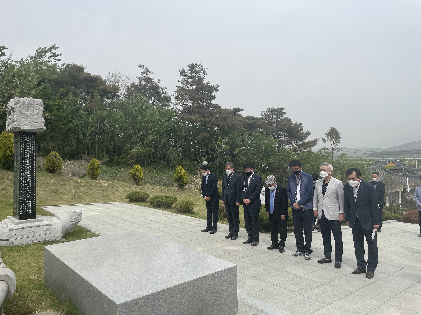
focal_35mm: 26
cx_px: 210
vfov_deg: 53.1
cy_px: 158
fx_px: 316
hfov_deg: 67.3
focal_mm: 4.2
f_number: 1.6
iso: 32
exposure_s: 1/4831
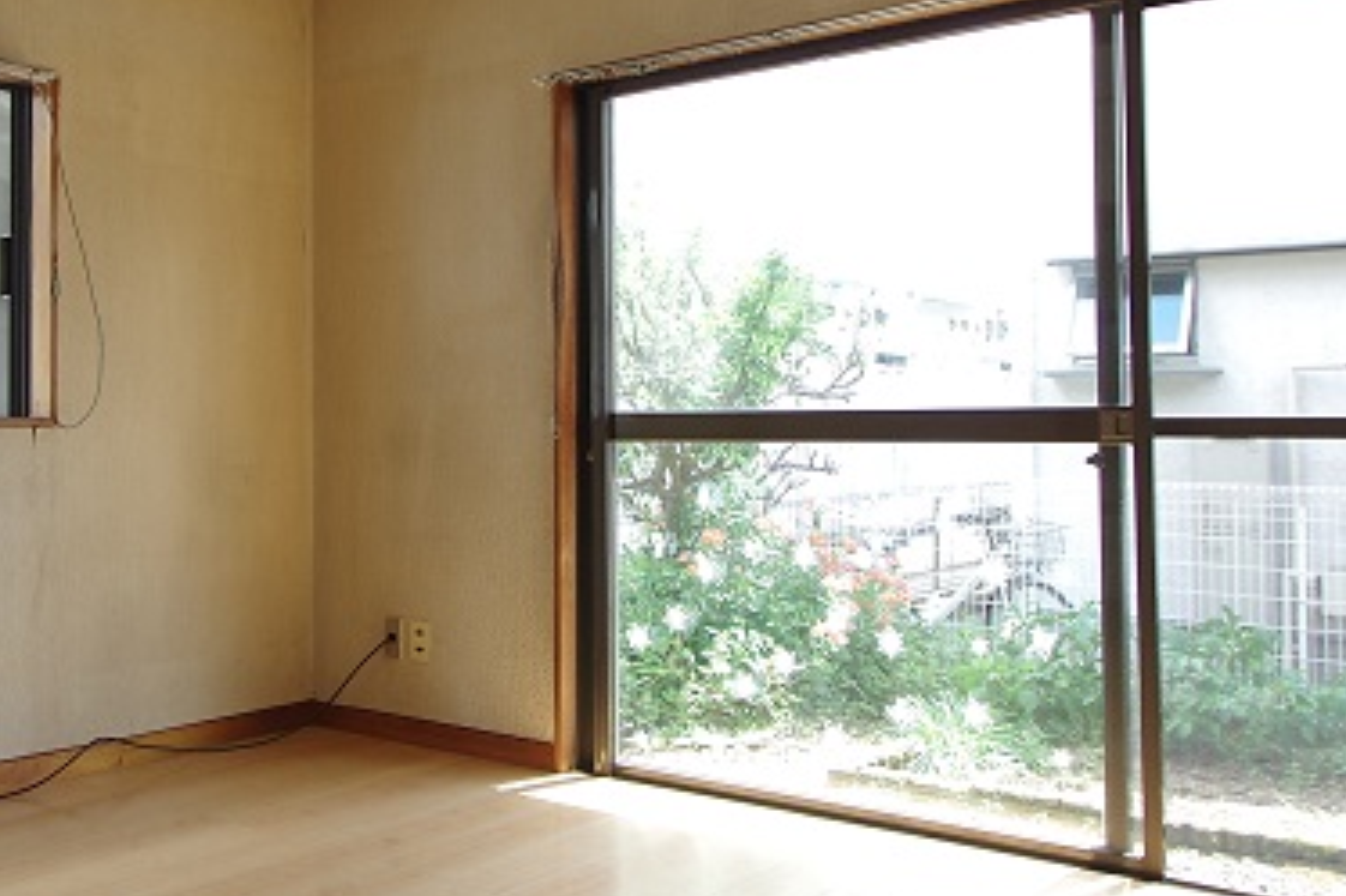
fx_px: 1383
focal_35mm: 37
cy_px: 383
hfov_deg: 50.9
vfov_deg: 35.8
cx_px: 446
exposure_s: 1/60
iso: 100
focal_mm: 10
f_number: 5.6
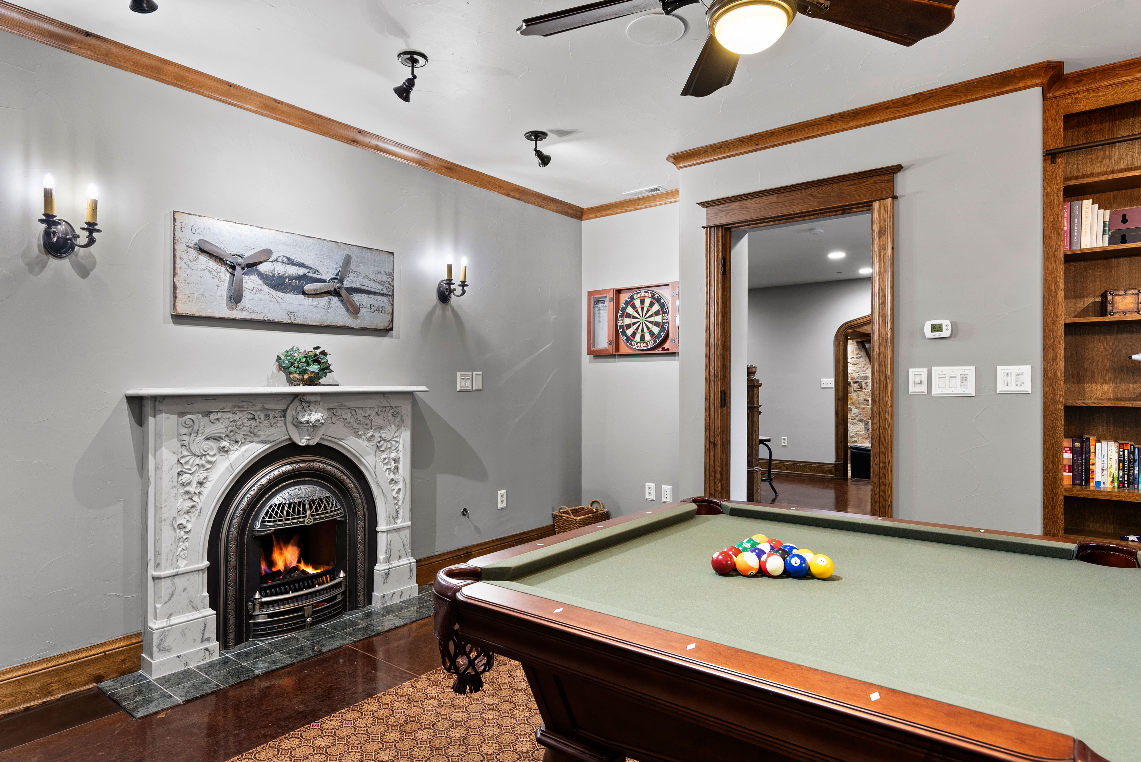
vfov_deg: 62.0
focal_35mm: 20
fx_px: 634
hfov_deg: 83.9
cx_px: 570
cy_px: 381
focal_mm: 20
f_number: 8
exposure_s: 1/1.25
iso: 640
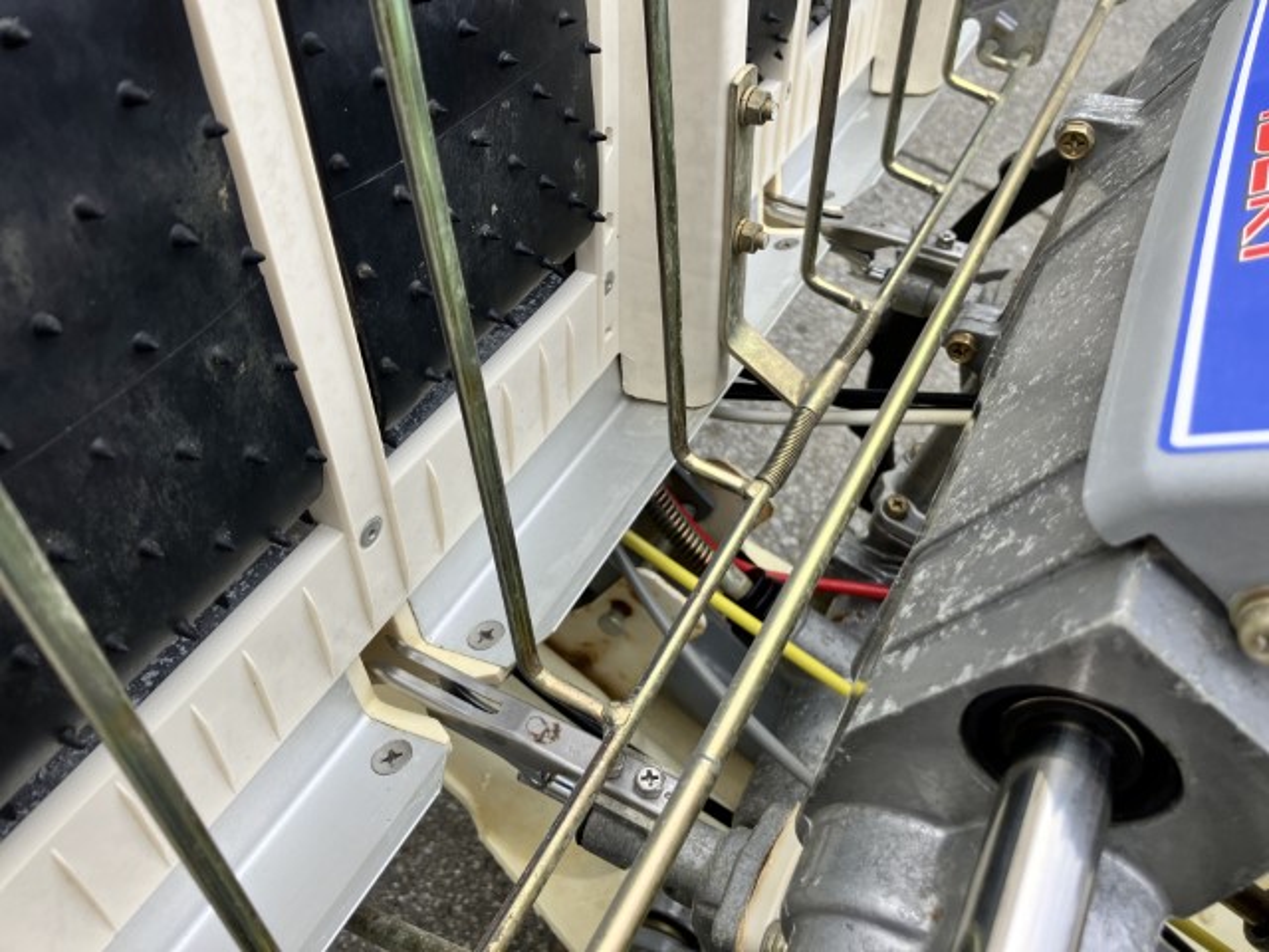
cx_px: 634
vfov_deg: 49.7
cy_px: 476
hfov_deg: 63.4
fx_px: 1026
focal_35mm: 28
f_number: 1.8
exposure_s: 1/454
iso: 32
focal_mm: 3.99
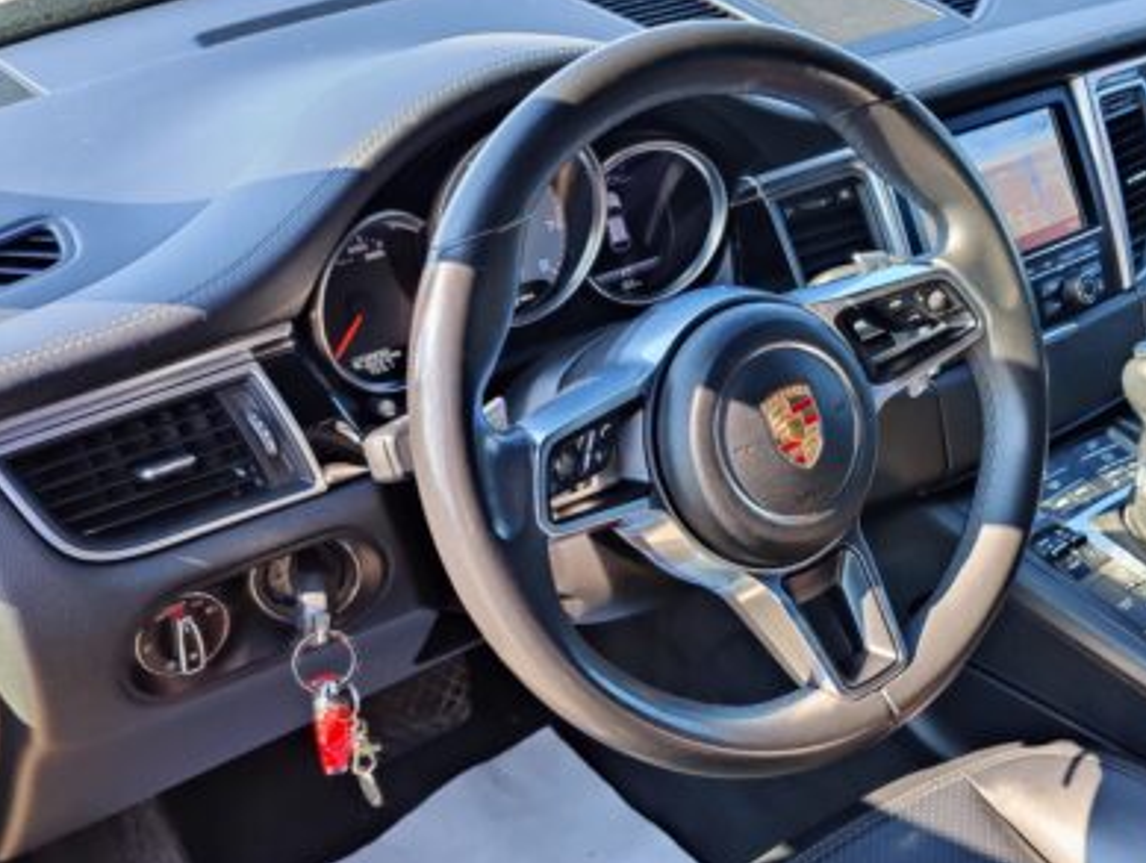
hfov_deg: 26.6
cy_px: 483
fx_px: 2387
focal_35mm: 72
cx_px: 890
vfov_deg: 20.5
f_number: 1.88
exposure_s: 1/200
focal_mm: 6.06
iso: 151
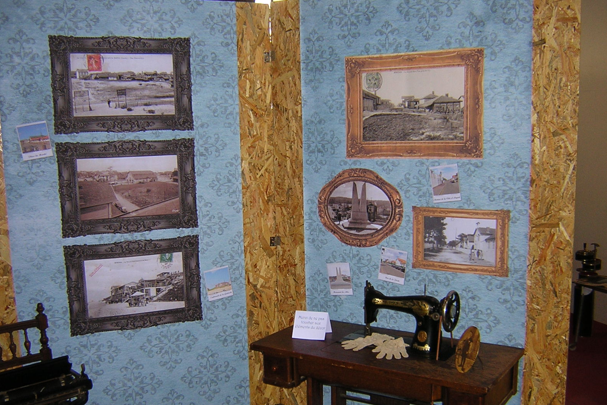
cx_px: 300
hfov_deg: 50.7
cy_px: 229
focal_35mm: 38
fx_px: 641
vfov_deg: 35.0
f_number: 2.6
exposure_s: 1/60.1
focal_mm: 4.7
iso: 167
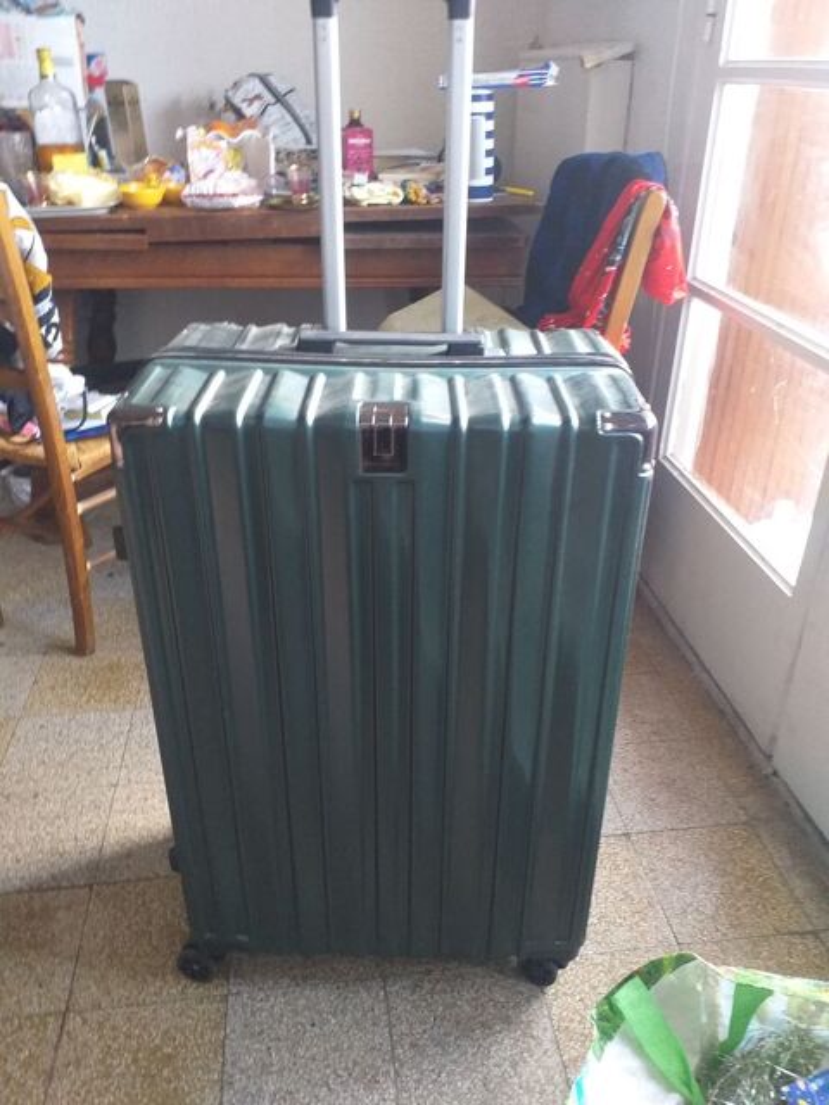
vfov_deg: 67.3
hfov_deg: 53.1
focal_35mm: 26
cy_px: 552
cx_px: 414
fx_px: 830
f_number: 1.9
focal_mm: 3.6
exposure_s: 1/25
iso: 250
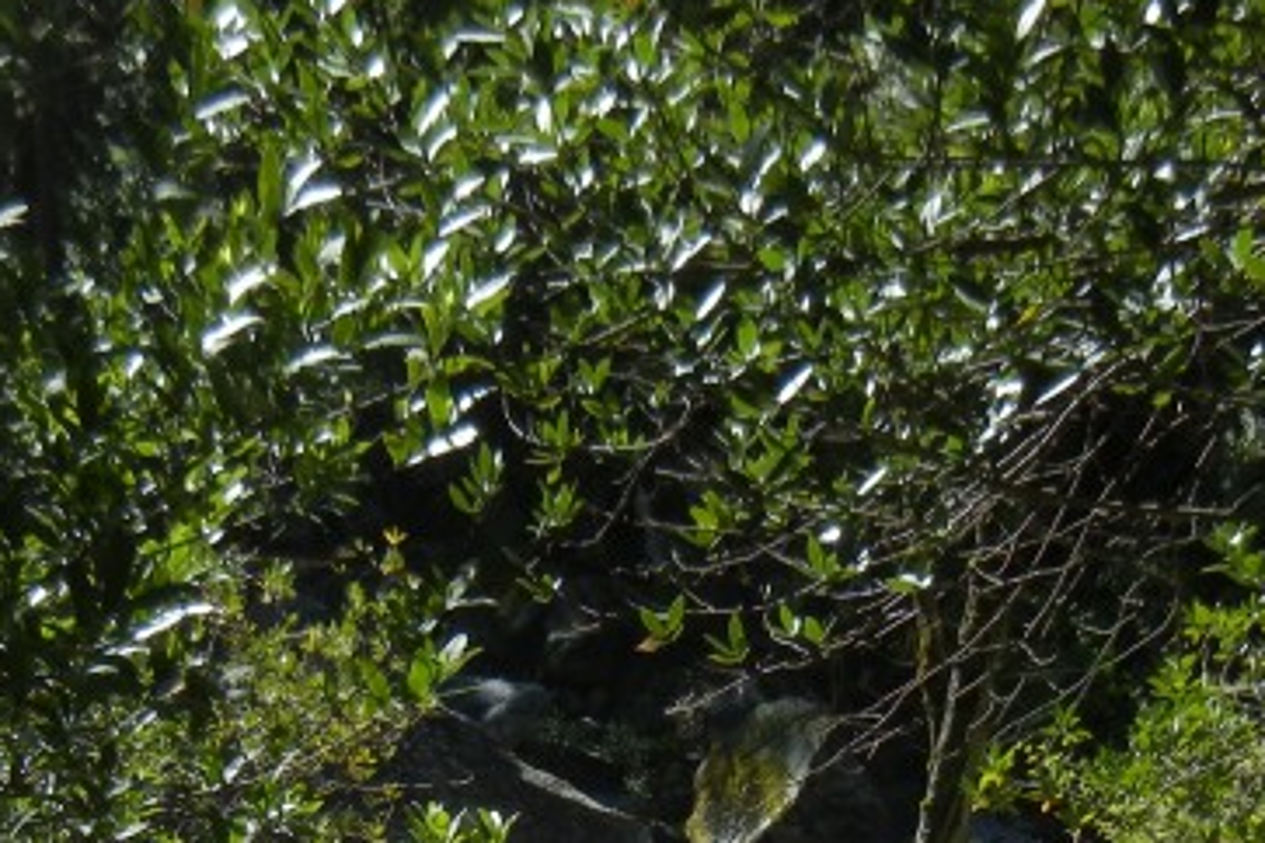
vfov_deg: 15.0
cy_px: 1021
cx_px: 544
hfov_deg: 23.1
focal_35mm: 88
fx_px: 3092
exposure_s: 1/900
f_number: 3.5
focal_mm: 5.4
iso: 160
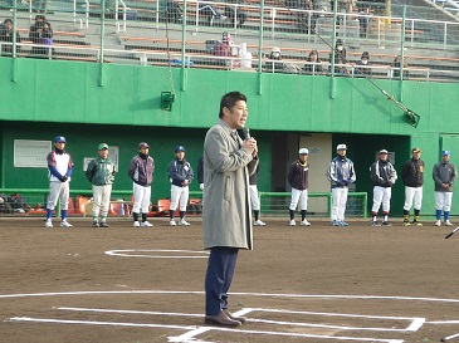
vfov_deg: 12.1
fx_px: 1616
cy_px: 172
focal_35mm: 122
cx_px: 230
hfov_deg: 16.2
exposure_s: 1/100
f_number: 3.9
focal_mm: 11.4
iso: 80
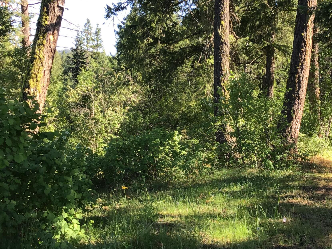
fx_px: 537
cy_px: 103
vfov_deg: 26.1
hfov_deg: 34.1
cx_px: 210
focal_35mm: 56
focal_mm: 3.3
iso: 25
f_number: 2.4
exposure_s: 1/188
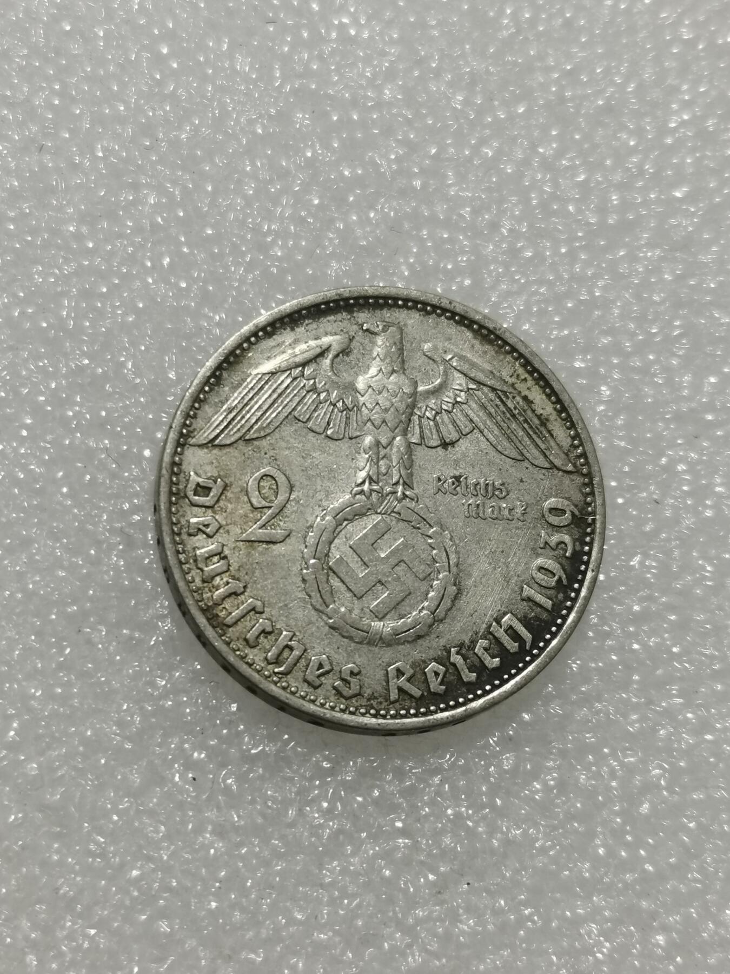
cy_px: 487
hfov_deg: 20.2
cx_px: 365
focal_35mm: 73
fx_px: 2053
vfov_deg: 26.7
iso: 80
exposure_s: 1/100
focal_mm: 5.58
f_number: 1.8
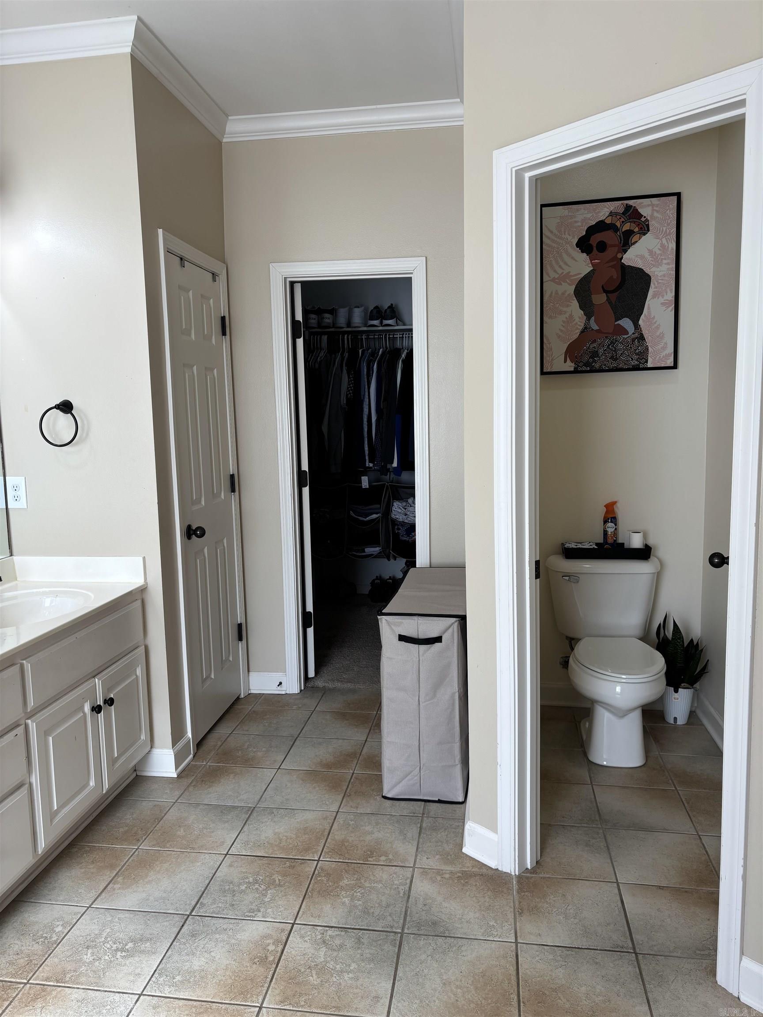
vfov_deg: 67.3
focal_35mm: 26
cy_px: 508
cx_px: 382
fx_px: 764
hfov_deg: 53.1
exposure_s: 1/122
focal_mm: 5.96
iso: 32
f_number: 1.6
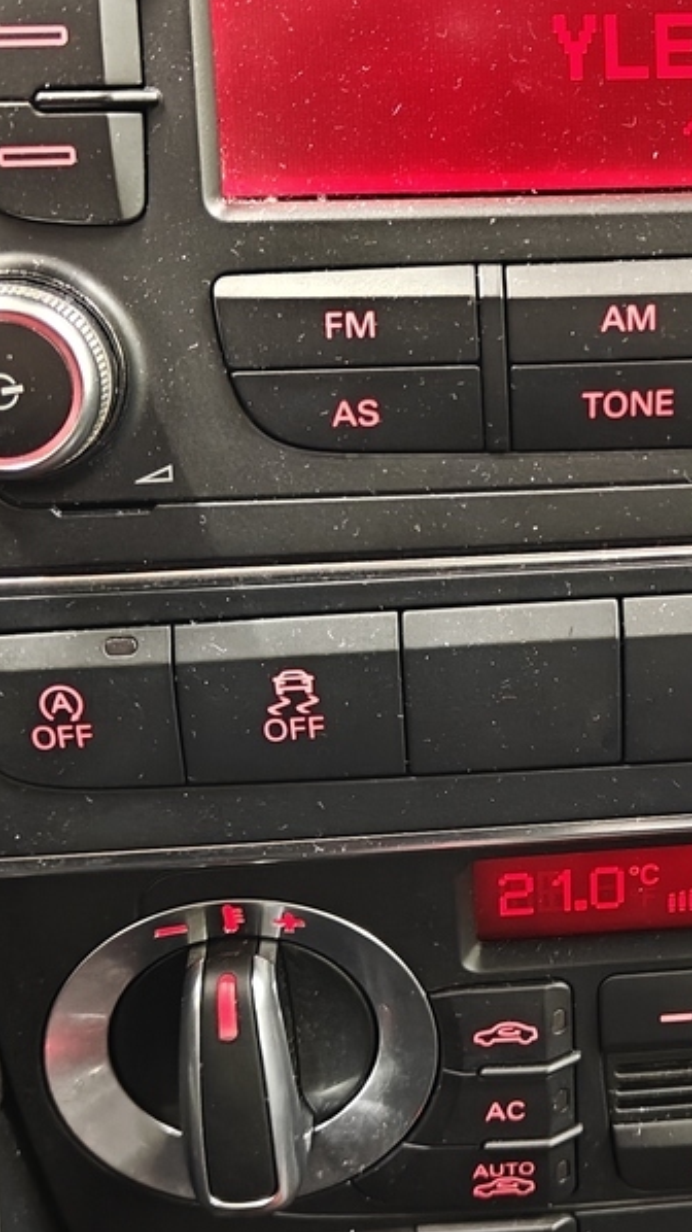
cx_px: 748
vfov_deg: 33.1
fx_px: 2057
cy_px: 445
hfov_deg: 18.4
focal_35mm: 63
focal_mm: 5.59
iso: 4000
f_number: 1.8
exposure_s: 1/20
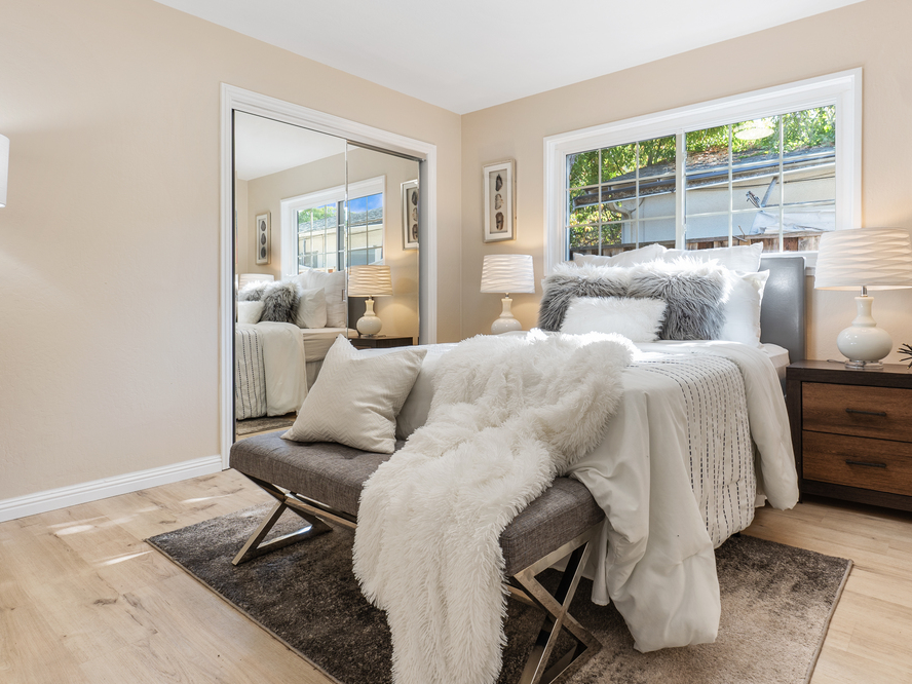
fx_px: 553
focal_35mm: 21
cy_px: 287
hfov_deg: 78.9
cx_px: 478
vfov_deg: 63.1
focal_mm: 10
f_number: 8
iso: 50
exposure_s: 1/1.67
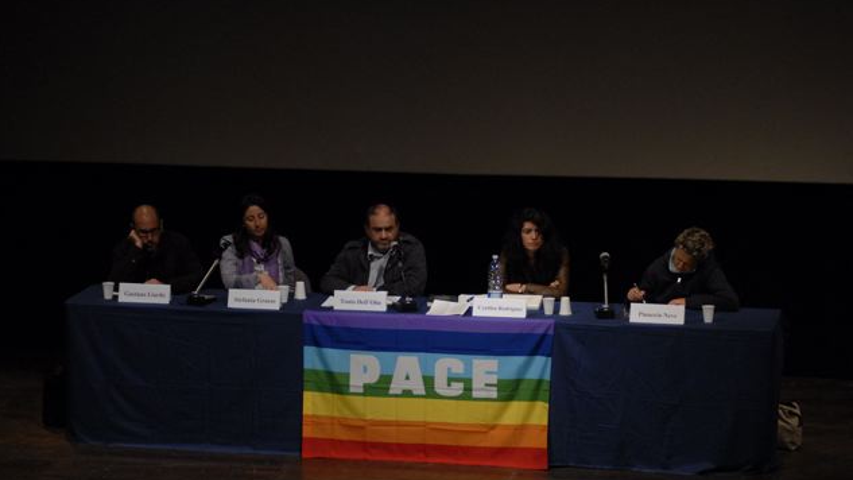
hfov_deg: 16.9
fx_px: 2872
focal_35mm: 127
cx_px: 425
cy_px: 279
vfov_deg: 9.5
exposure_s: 1/80
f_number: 2.8
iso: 800
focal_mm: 80
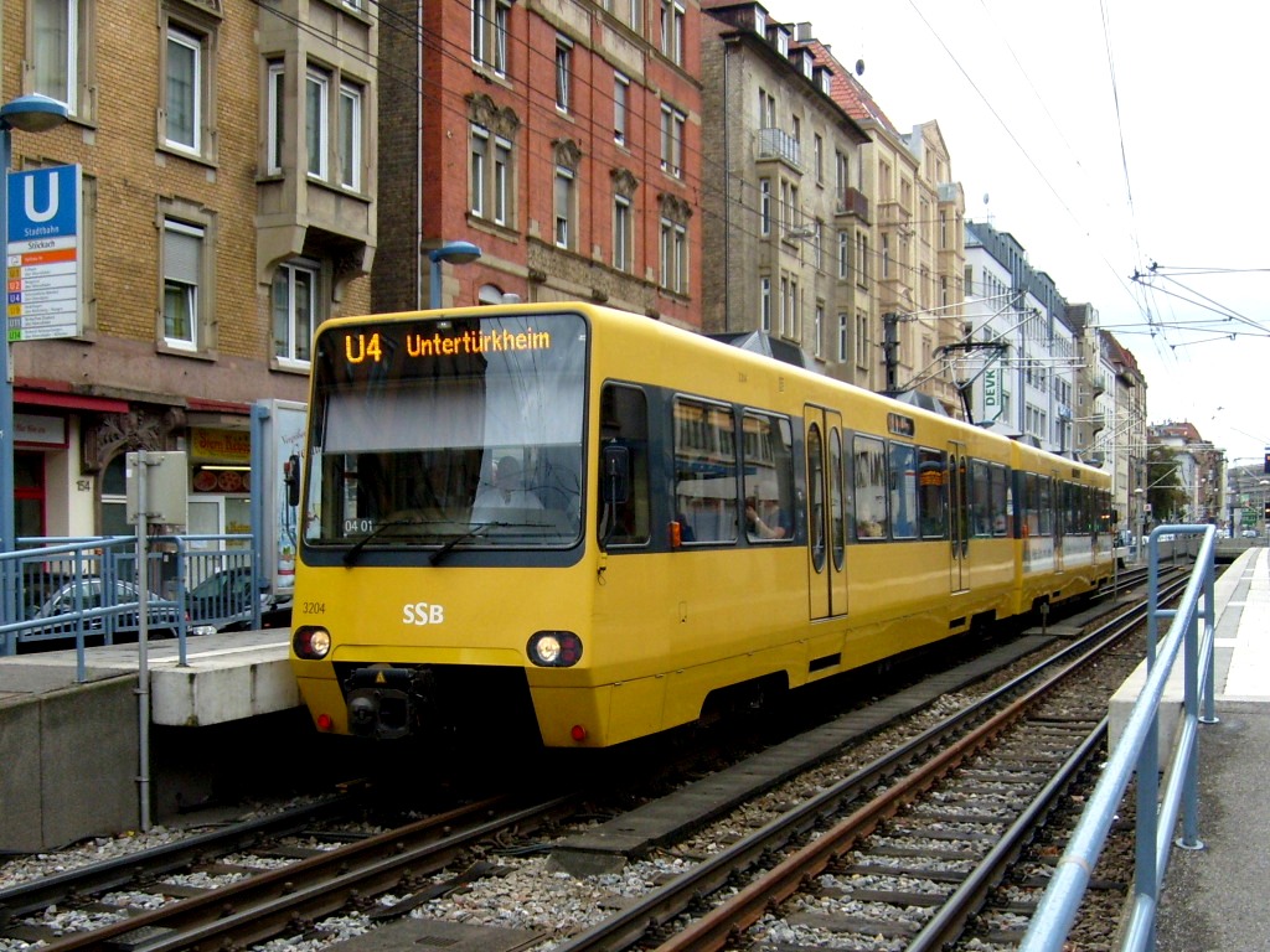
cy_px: 476
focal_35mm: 35
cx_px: 635
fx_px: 1284
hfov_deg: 52.6
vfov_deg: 40.7
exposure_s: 1/90
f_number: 7.1
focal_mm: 5.8
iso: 80
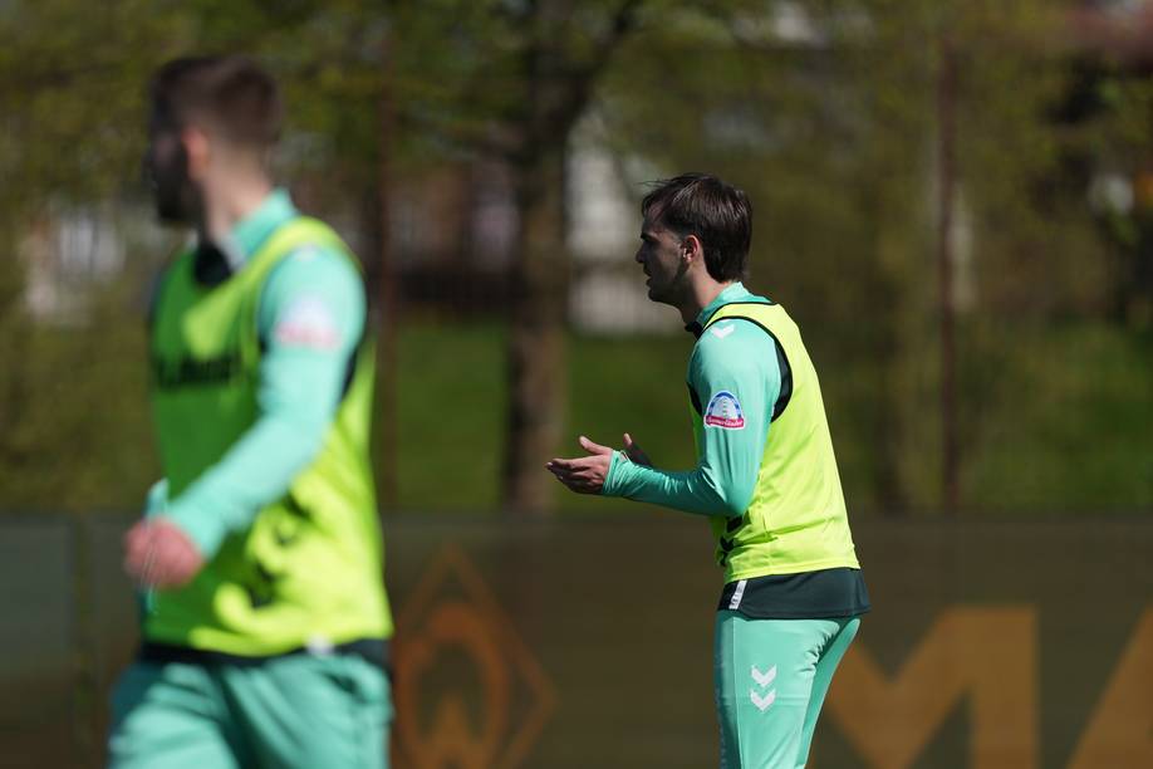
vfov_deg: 3.1
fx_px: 14411
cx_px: 576
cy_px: 384
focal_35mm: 450
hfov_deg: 4.6
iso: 160
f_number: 2.8
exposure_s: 1/5000
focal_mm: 300
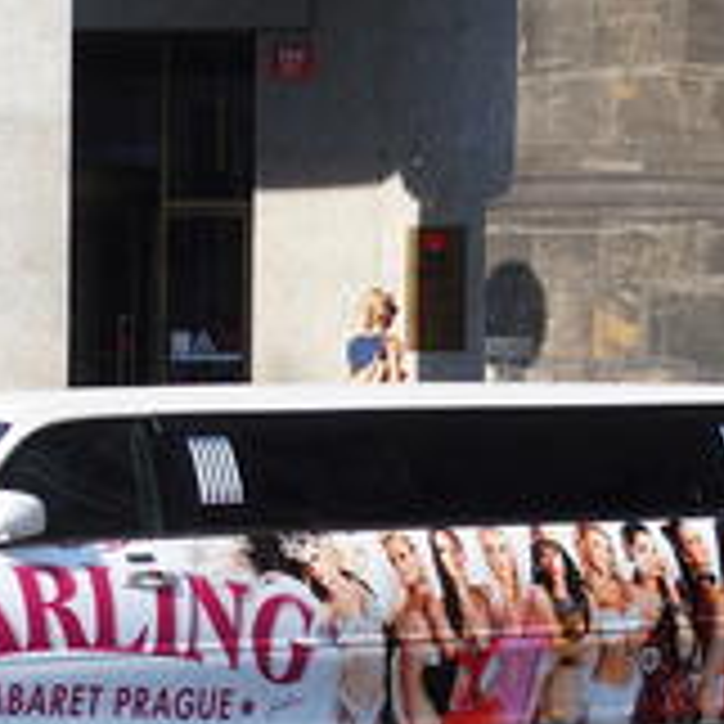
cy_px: 463
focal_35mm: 227
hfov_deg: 7.7
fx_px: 5371
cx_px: 162
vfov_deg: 7.7
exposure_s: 1/640
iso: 100
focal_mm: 19.6
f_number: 3.5
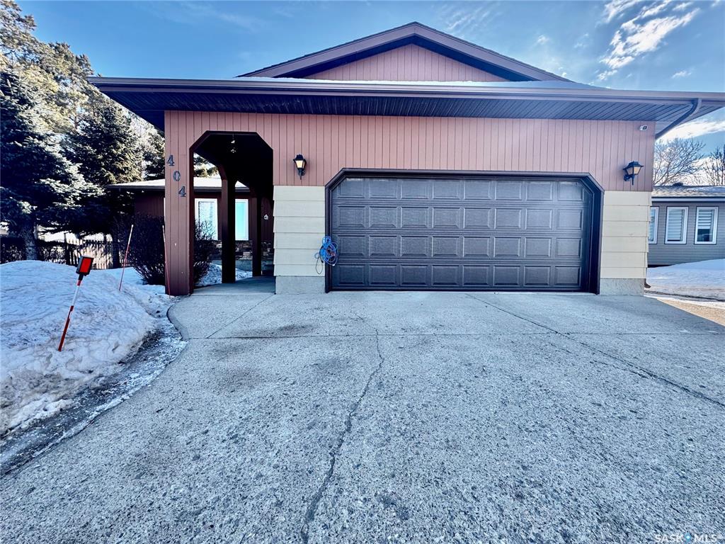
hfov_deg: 102.1
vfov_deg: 85.7
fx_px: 293
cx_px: 362
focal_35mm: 14
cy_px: 272
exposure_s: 1/364
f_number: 2.2
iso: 40
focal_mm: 2.22
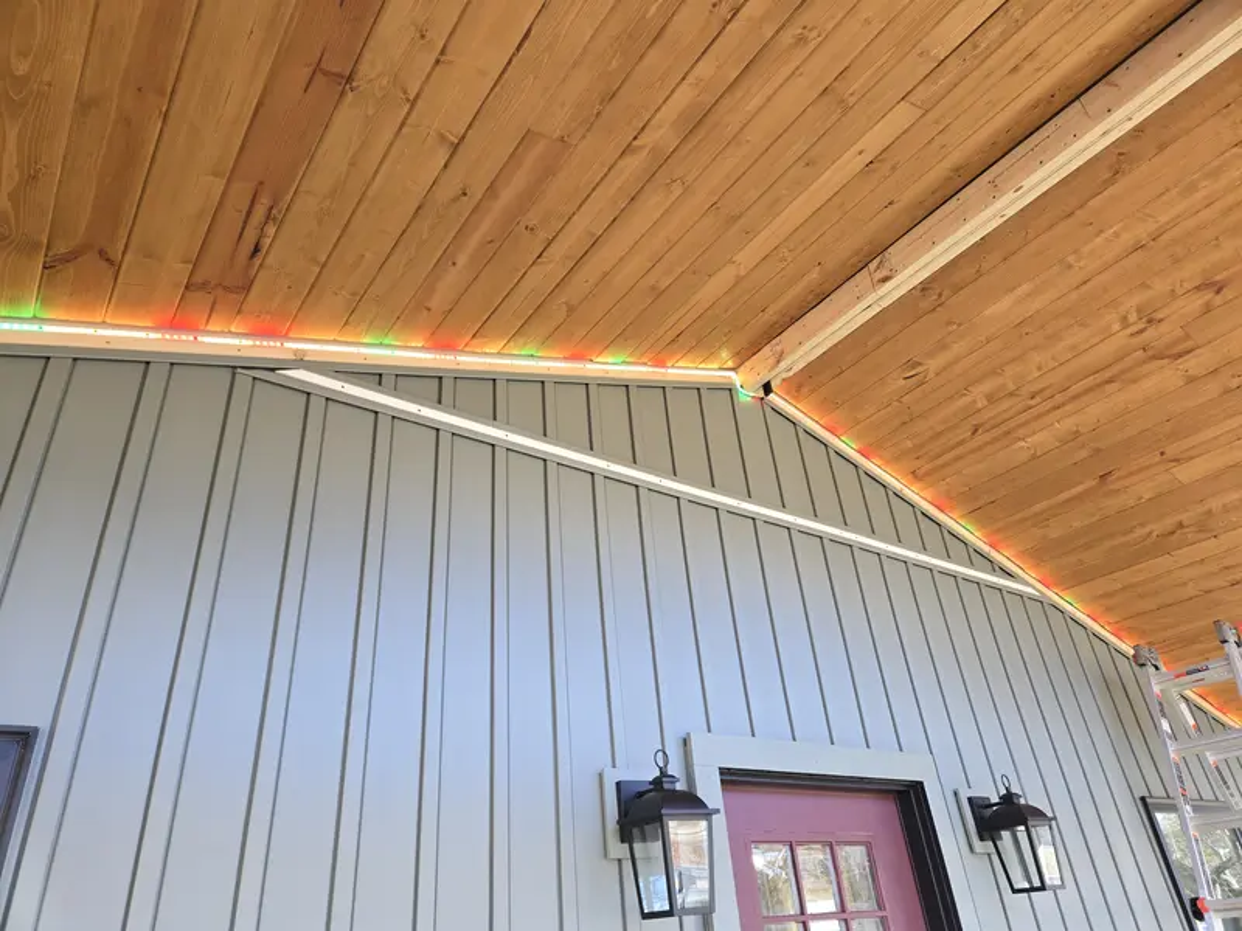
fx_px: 825
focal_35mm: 23
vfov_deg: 58.9
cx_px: 621
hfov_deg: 73.9
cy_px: 466
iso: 80
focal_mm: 5.4
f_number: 1.8
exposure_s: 1/180
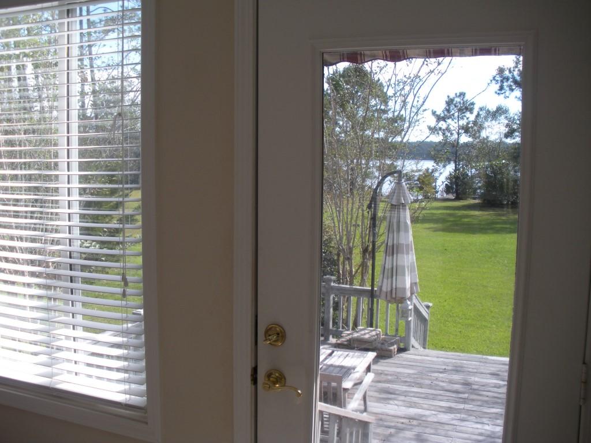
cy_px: 222
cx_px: 296
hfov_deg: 51.4
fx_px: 615
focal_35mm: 36
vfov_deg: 39.7
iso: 64
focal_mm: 6.3
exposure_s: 1/119
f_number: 3.5
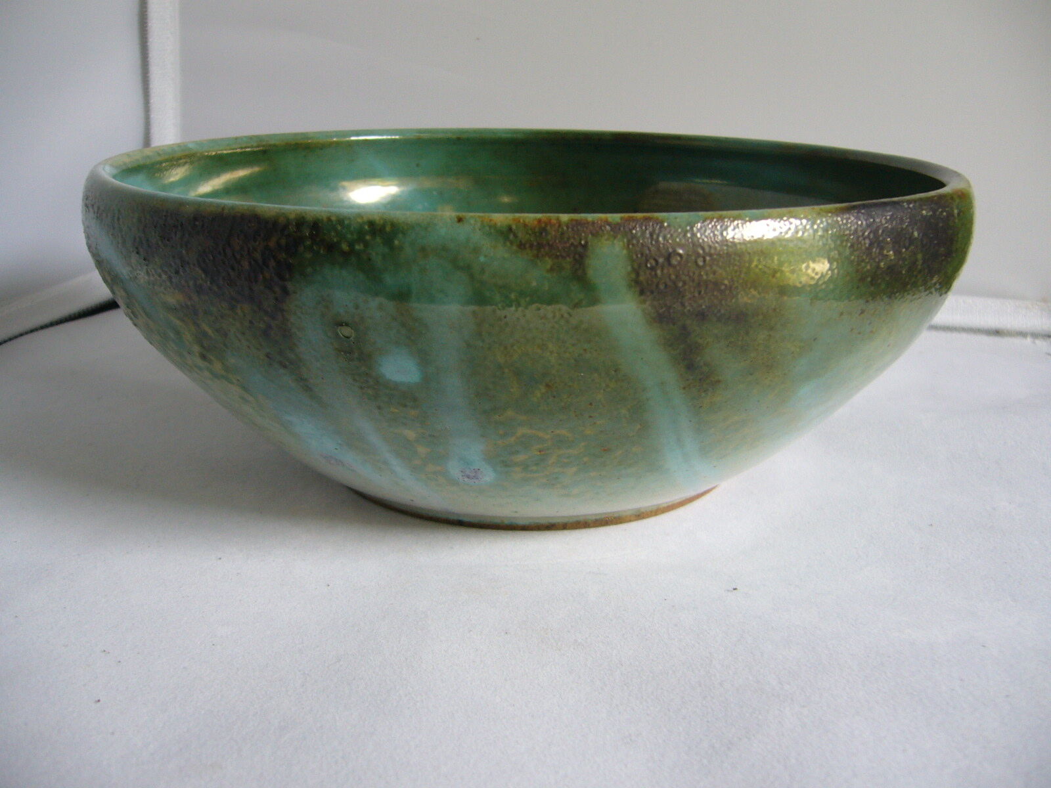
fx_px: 1063
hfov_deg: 52.6
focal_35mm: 35
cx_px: 526
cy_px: 394
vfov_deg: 40.7
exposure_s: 1/20
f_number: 2.8
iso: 100
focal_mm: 5.8
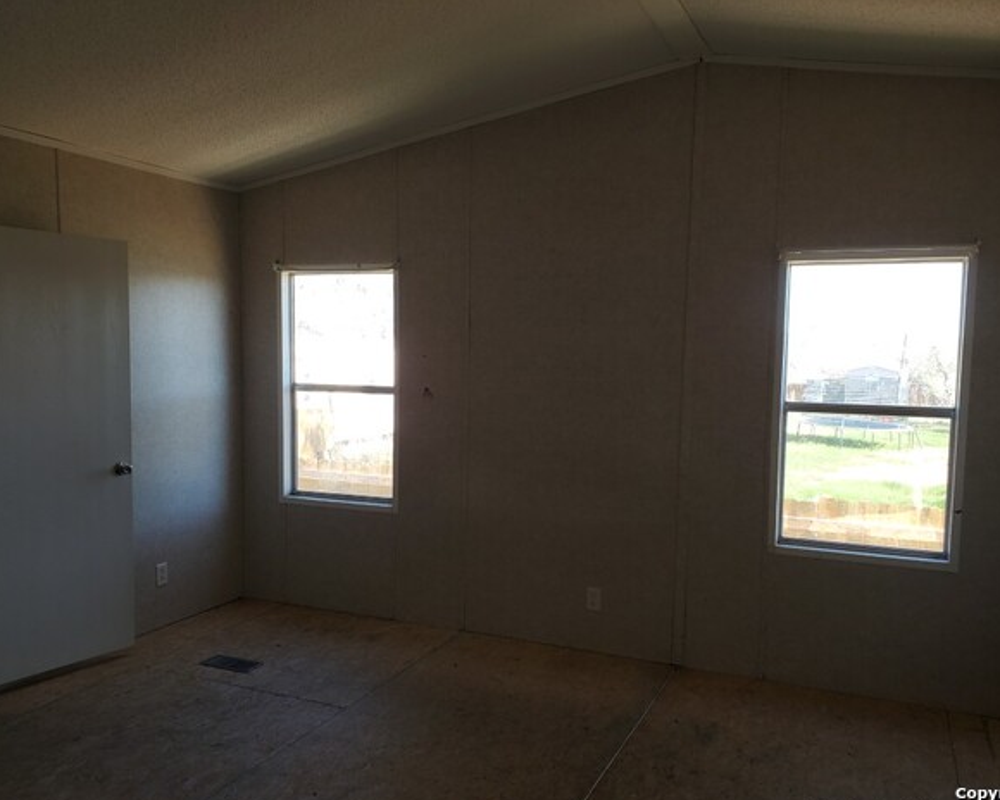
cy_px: 410
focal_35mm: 28
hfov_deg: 62.1
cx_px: 541
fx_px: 829
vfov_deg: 51.5
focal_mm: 4.3
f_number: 2.4
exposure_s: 1/106
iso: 50
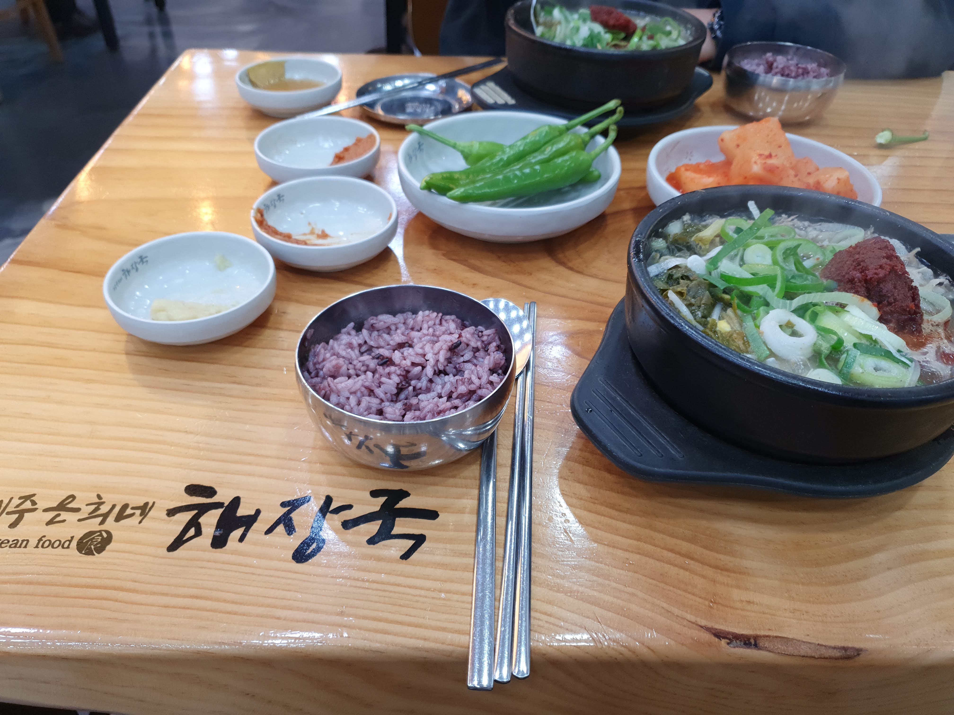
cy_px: 358
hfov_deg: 67.3
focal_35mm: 26
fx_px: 717
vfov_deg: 53.1
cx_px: 477
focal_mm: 4.32
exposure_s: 1/60
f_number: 1.5
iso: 125
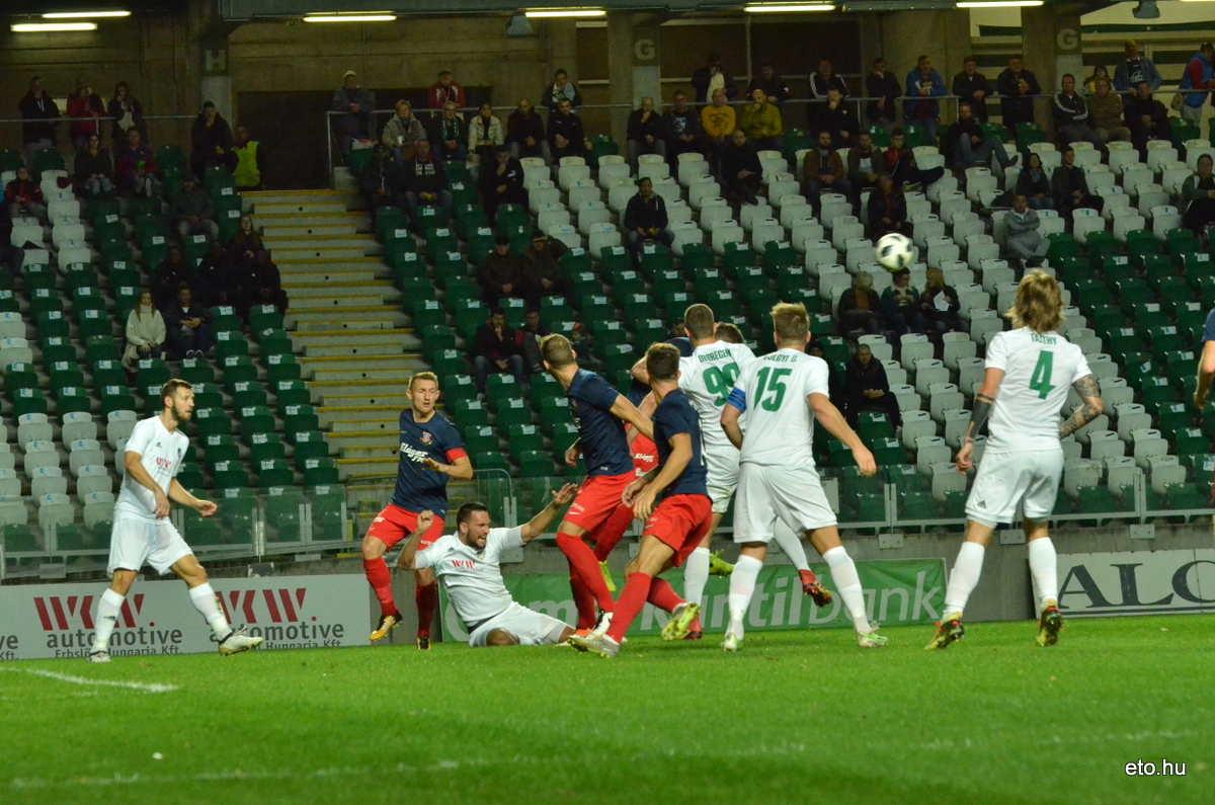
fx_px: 6821
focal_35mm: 202
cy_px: 402
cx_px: 608
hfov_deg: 10.2
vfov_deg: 6.8
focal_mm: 135
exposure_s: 1/800
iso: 5000
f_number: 7.1
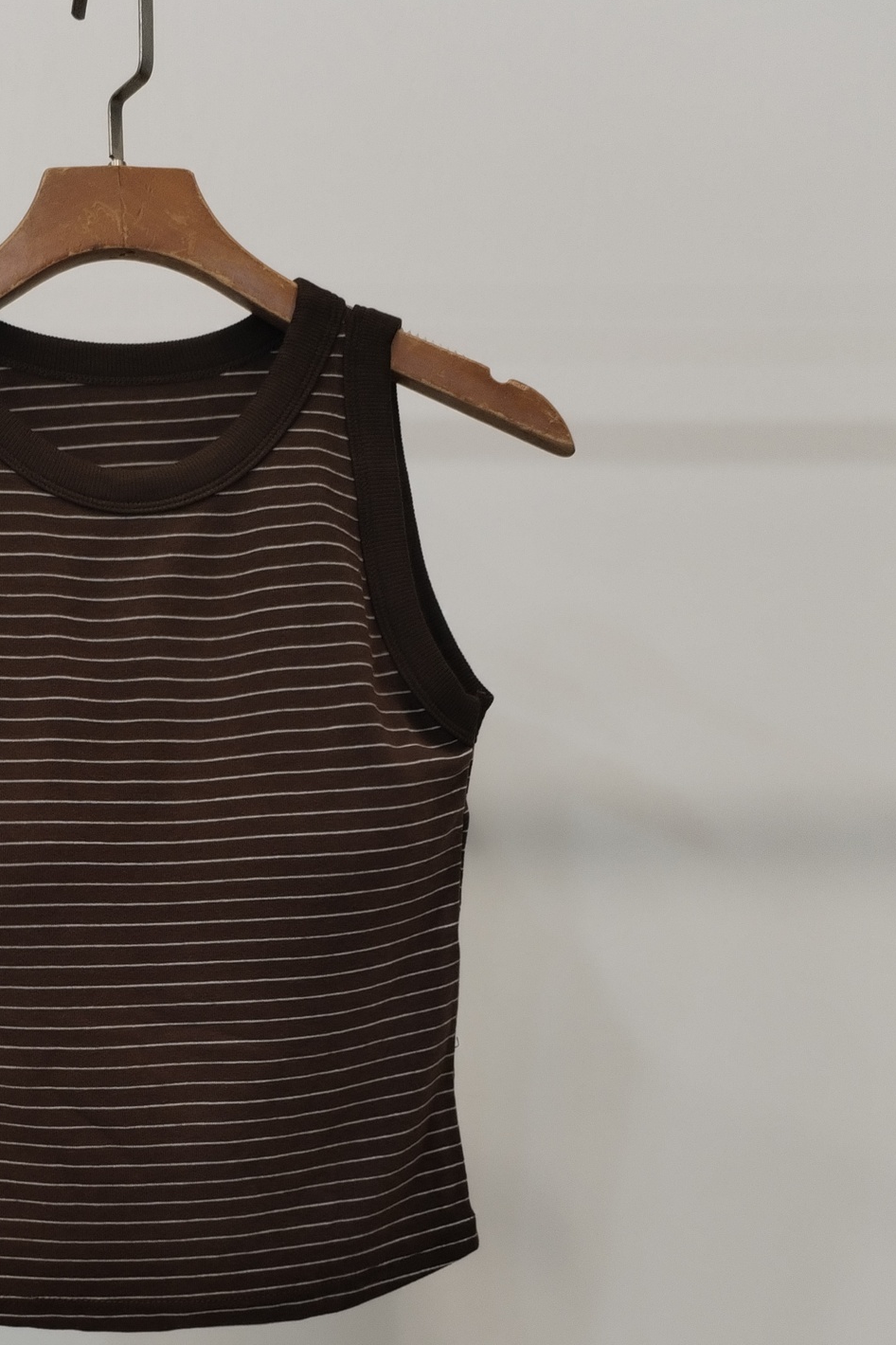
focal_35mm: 51
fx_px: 1904
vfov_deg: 37.8
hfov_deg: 25.7
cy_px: 1027
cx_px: 94
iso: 281
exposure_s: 1/60
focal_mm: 4.75
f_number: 1.8
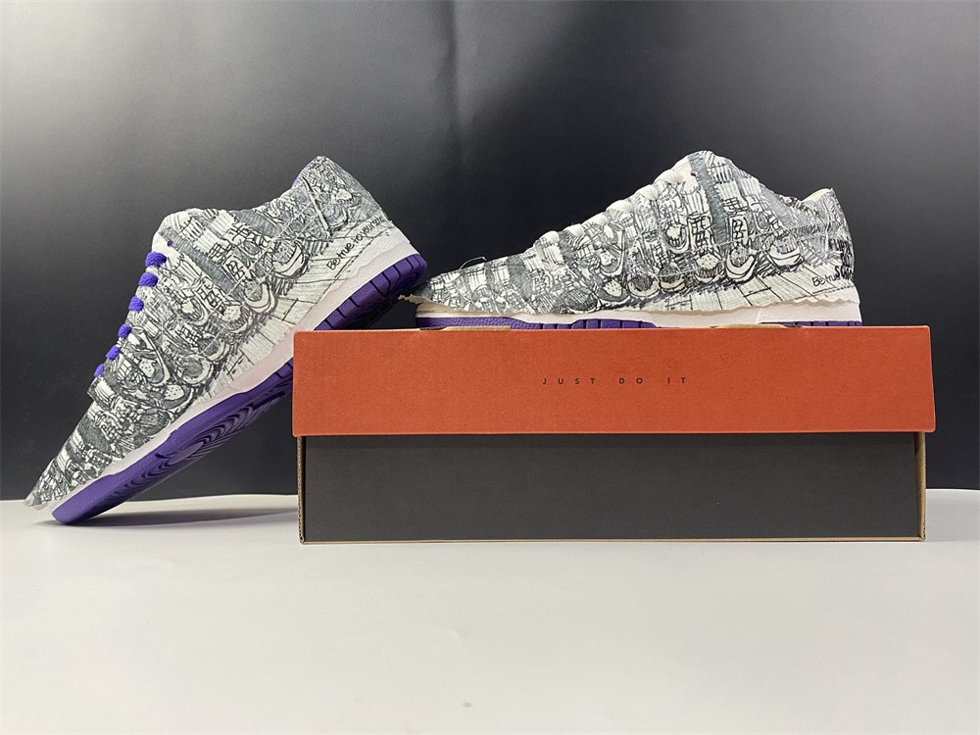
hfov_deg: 67.3
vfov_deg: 53.1
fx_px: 736
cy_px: 368
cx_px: 490
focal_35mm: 26
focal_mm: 4.25
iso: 64
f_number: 1.8
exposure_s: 1/50
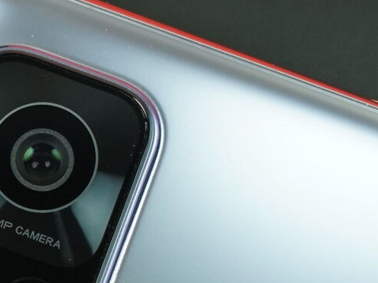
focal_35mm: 260
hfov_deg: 7.5
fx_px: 2840
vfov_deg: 5.7
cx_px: -95
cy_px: 254
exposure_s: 1/160
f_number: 8
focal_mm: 70
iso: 2000
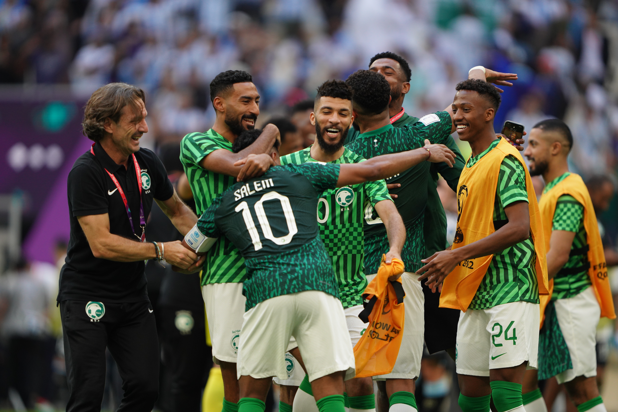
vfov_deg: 3.4
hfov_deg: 5.2
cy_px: 206
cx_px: 309
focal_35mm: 400
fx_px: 6866
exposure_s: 1/1600
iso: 800
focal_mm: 400
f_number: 2.8
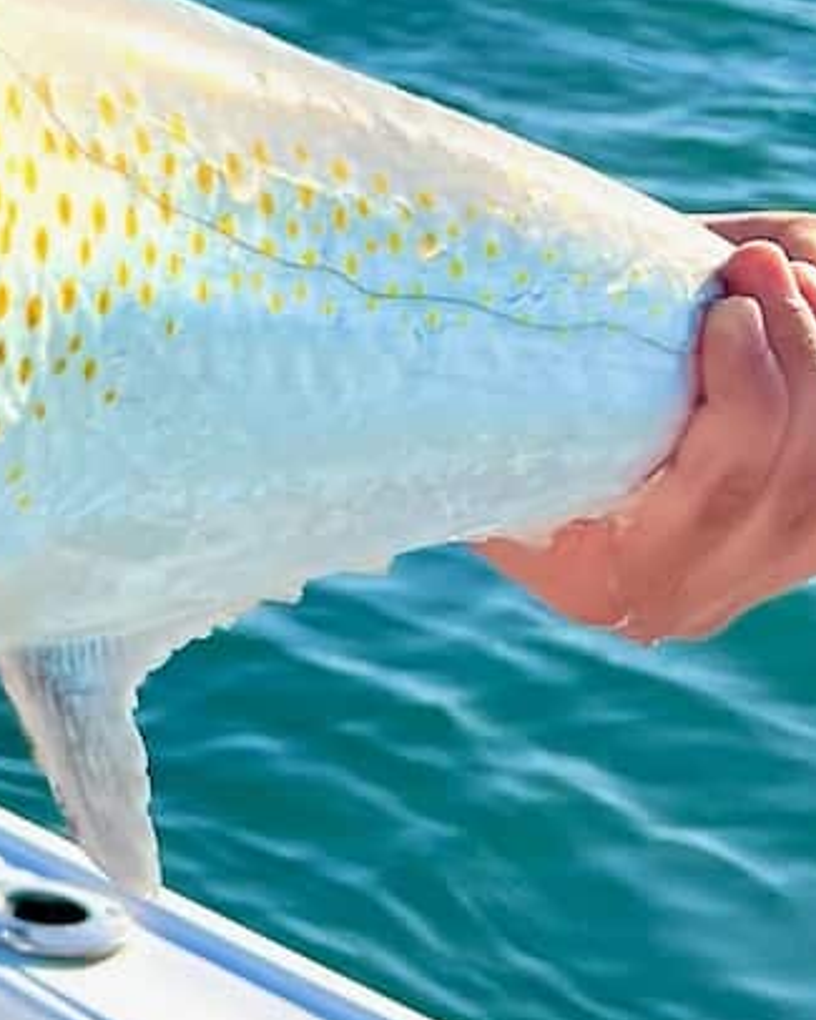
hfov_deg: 11.3
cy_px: 33
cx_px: -598
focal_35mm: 128
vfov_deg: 14.8
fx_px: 3863
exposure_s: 1/4115
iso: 50
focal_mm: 5.7
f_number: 1.5
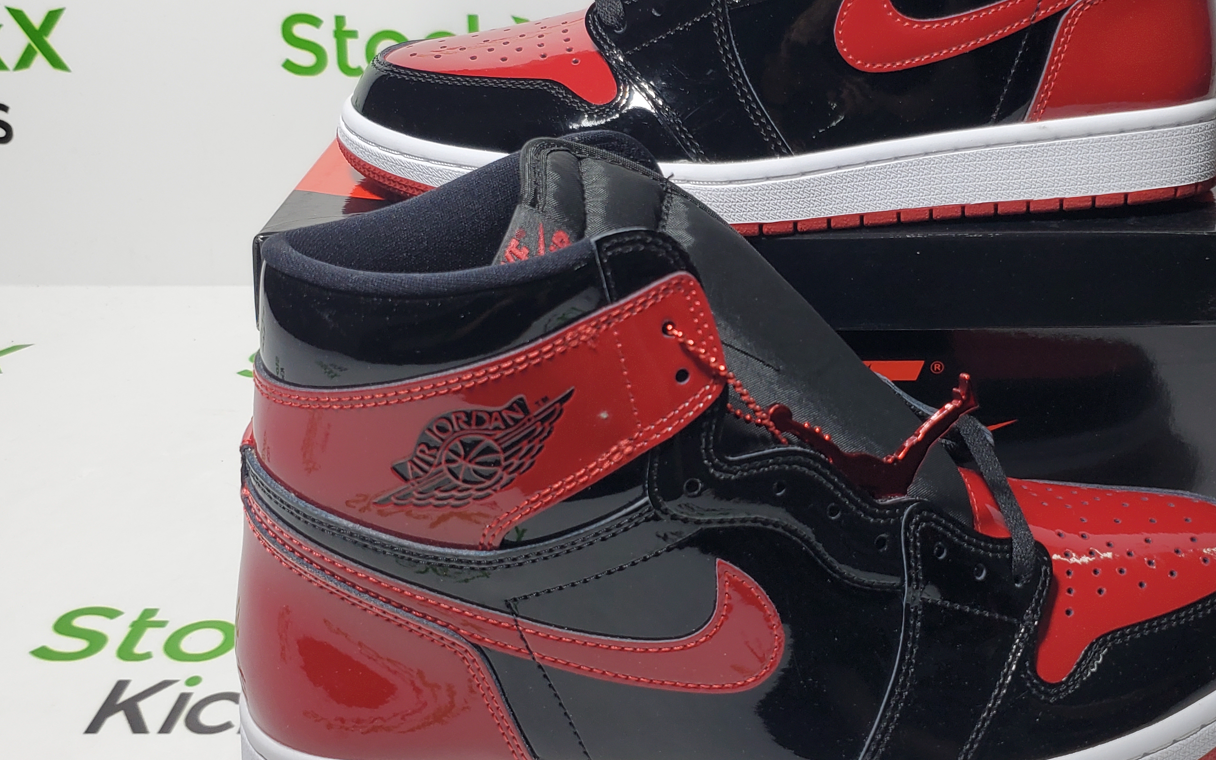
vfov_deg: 29.8
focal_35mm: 43
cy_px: 288
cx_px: 840
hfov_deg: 45.3
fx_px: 1425
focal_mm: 4.3
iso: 50
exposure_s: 1/349
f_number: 1.5
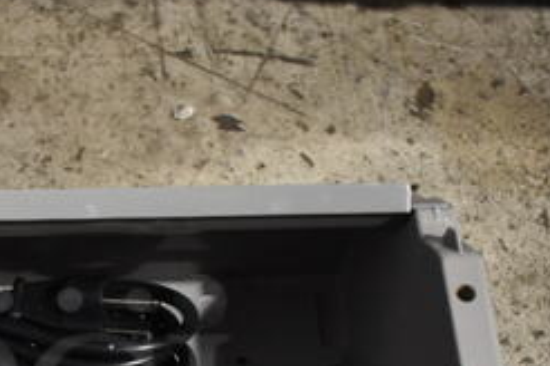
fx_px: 1024
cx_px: 69
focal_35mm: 67
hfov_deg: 29.0
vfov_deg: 19.5
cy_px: 391
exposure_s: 1/30
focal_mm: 18
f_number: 3.5
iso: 800
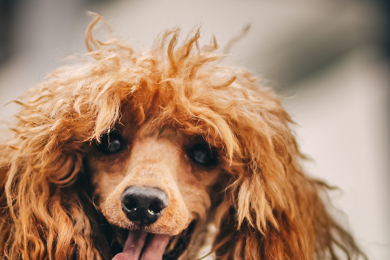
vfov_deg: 6.5
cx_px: 241
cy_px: 202
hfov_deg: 9.8
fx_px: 2275
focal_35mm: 210
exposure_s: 1/160
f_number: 1.8
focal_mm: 85
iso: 200
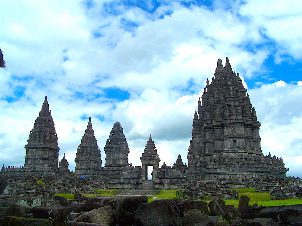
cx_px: 151
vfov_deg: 37.7
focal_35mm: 38
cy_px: 113
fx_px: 332
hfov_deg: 49.0
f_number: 5.6
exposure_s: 1/750
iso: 80
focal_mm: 6.3
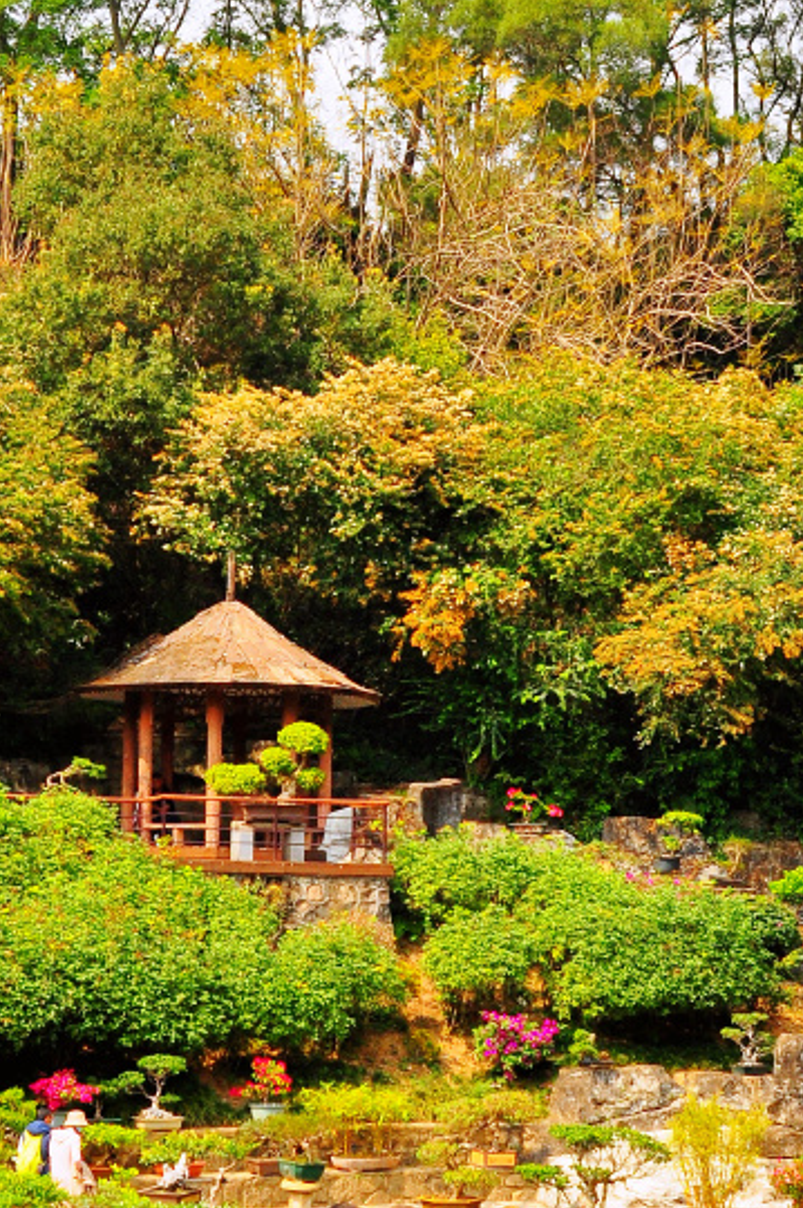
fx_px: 2682
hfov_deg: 17.0
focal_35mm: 80
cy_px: 740
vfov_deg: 25.3
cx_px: 319
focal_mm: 24
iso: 400
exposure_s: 1/640
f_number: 7.1
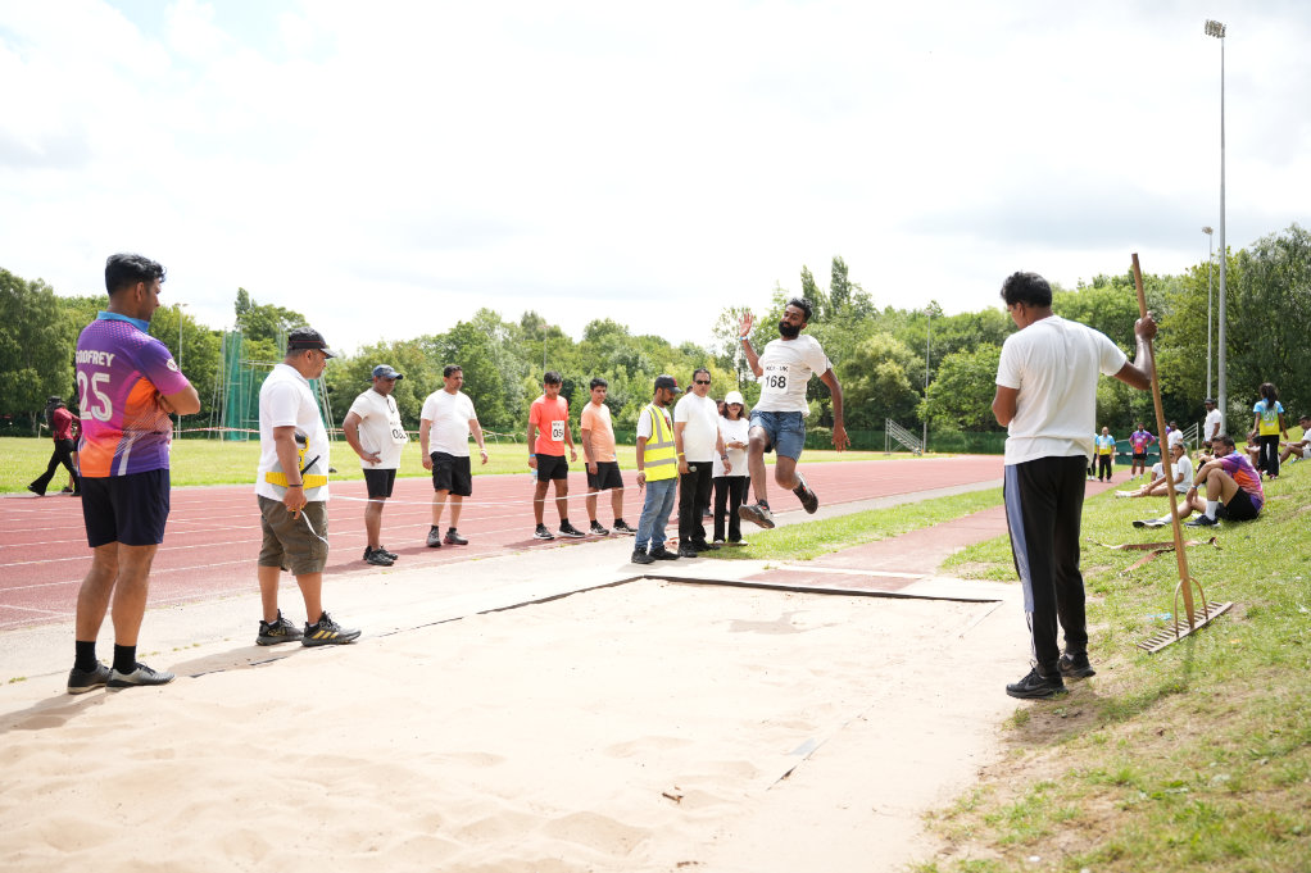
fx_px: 1143
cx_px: 656
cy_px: 436
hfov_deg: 59.7
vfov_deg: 41.8
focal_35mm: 31
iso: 250
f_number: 2.8
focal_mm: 31.4
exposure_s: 1/2000
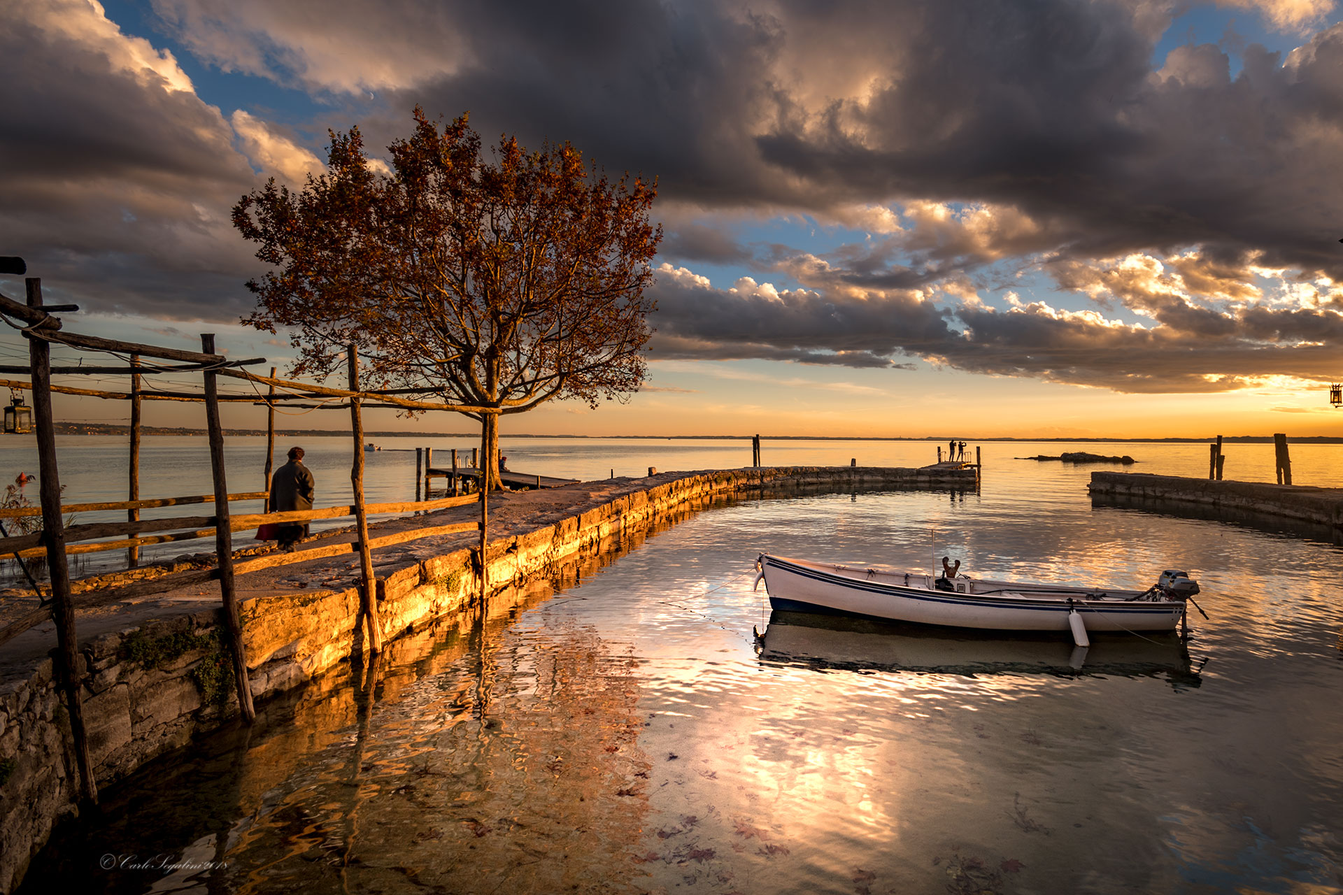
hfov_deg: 100.4
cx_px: 672
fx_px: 560
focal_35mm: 15
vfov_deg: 77.3
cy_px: 448
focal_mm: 10
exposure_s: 1/30
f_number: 11
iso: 100
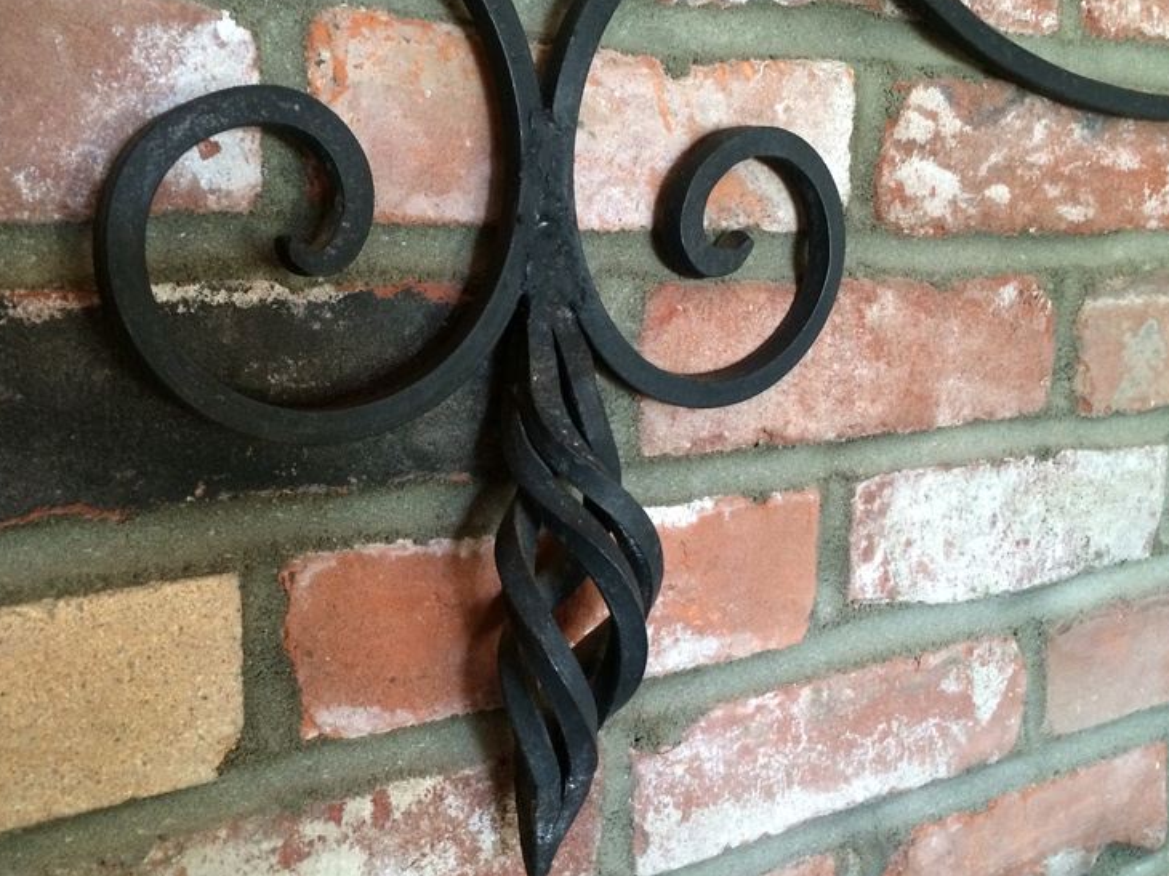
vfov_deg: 38.6
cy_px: 422
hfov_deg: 50.1
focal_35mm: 37
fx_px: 1249
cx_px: 530
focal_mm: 4.12
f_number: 2.2
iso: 200
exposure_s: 1/30
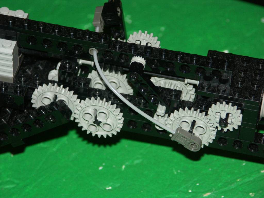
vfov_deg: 7.4
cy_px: 99
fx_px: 1525
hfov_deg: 9.9
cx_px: 132
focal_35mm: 200
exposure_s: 1/200
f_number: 3.5
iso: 200
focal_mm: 50.8
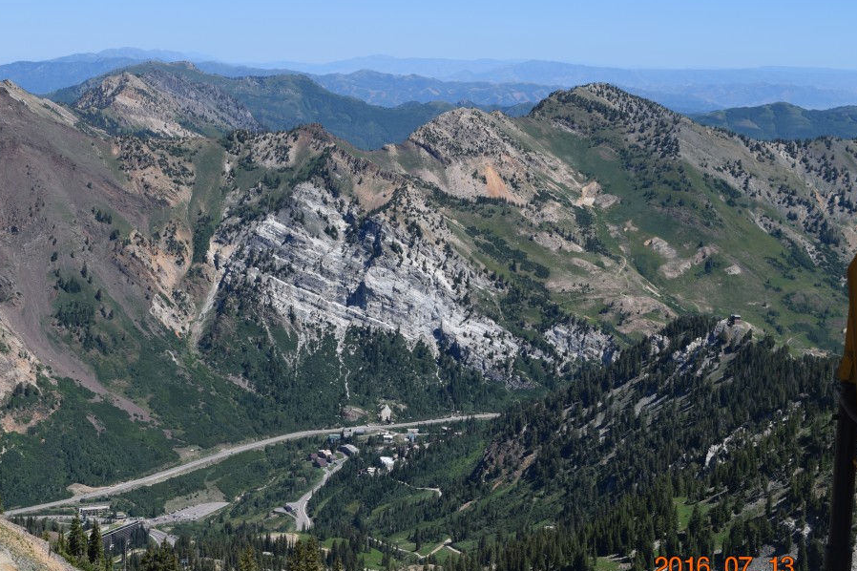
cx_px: 398
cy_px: 290
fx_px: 1547
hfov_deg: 31.0
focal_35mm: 65
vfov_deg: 20.9
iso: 200
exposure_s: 1/400
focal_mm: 38
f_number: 10
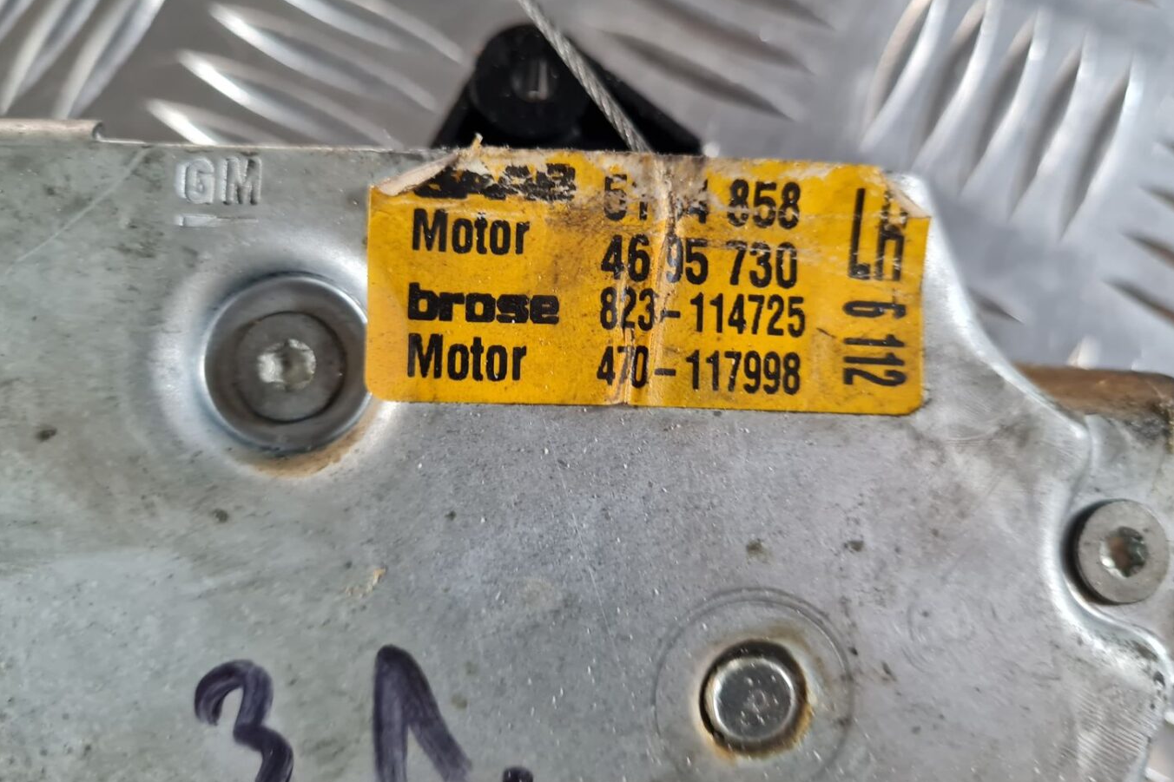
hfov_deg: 65.5
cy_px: 340
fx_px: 913
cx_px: 578
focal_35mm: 28
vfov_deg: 46.3
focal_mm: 5.4
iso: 320
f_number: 1.8
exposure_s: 1/50
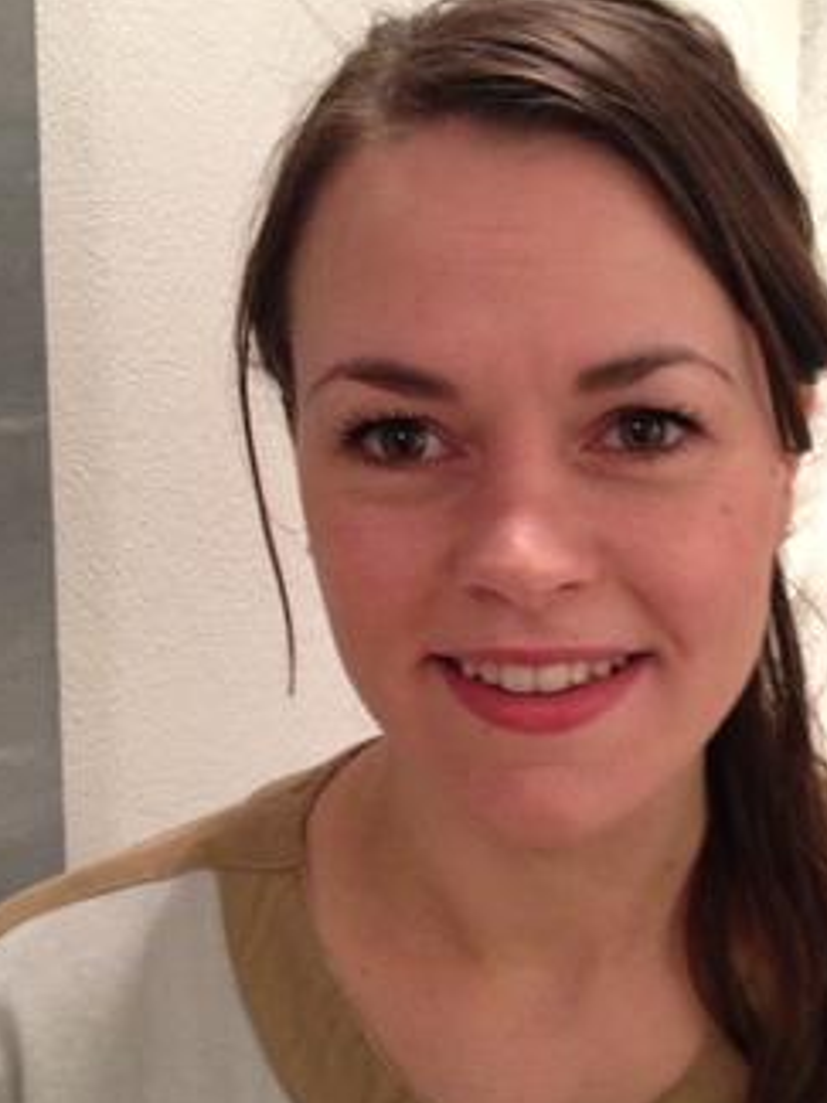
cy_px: 584
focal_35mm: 49
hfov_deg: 29.4
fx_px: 1561
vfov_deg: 38.9
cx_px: 558
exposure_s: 1/20
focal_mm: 4.28
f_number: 2.4
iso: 320
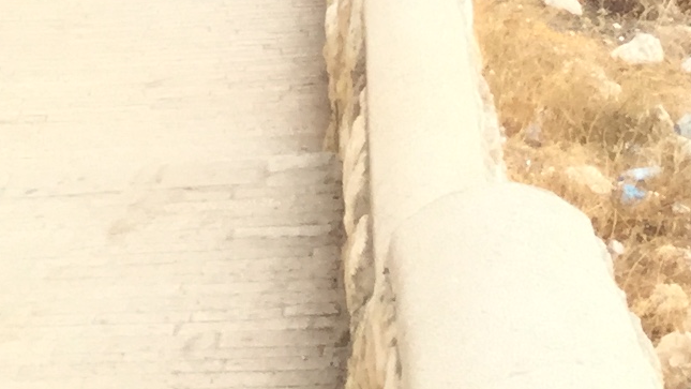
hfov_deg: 12.2
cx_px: 884
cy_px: -812
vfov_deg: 6.4
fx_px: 3134
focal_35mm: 171
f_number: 2.4
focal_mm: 3.3
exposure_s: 1/276
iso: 25
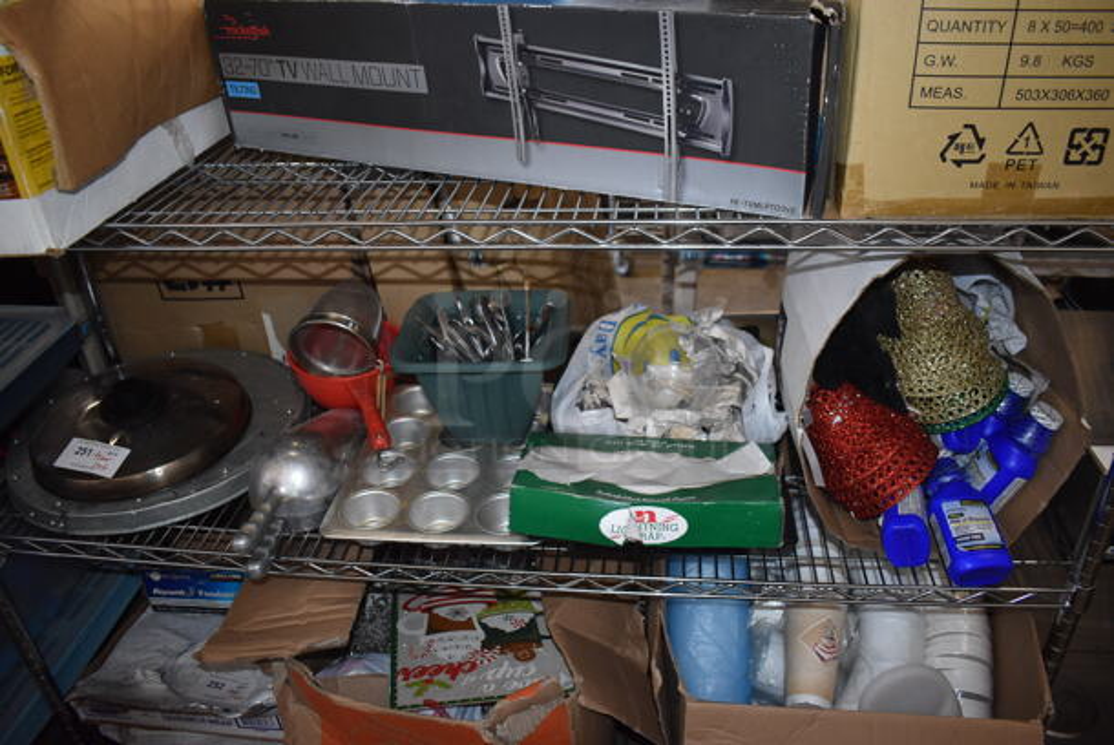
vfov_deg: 48.0
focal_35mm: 27
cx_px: 557
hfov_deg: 67.3
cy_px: 372
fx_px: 836
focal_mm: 18
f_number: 3.5
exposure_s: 1/125
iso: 1100
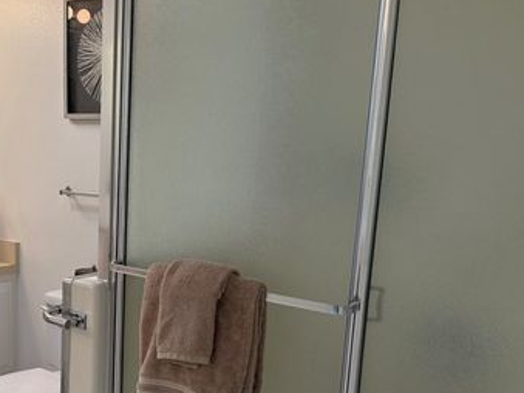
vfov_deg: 33.9
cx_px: 121
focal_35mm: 42
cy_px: 272
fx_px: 636
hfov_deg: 43.1
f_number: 1.78
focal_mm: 6.76
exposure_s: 1/120
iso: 200
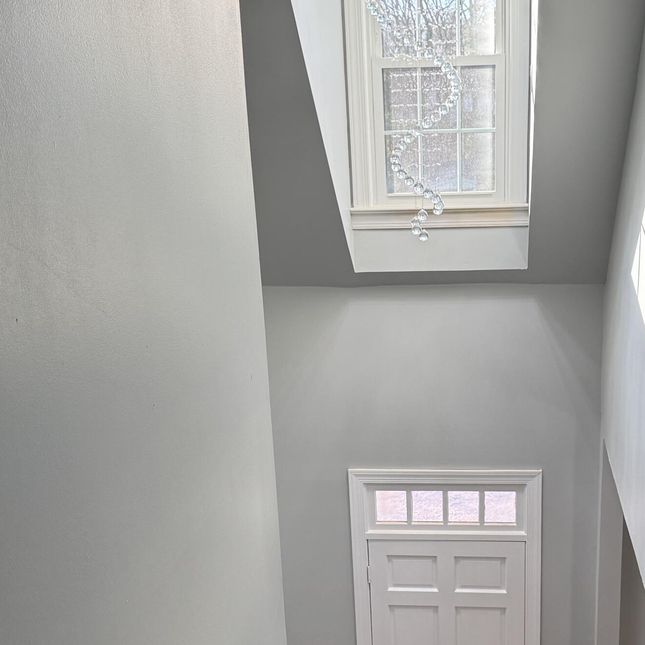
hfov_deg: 35.1
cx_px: 415
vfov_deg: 34.9
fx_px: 1012
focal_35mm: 48
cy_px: 446
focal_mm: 6.76
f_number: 1.78
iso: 100
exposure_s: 1/148
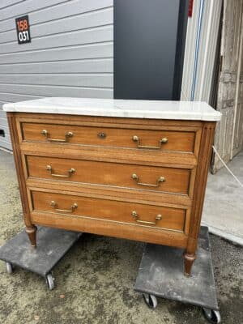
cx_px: 122
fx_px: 225
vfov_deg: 71.6
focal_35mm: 24
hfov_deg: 56.8
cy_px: 162
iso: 80
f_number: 1.78
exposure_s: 1/282
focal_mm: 6.86
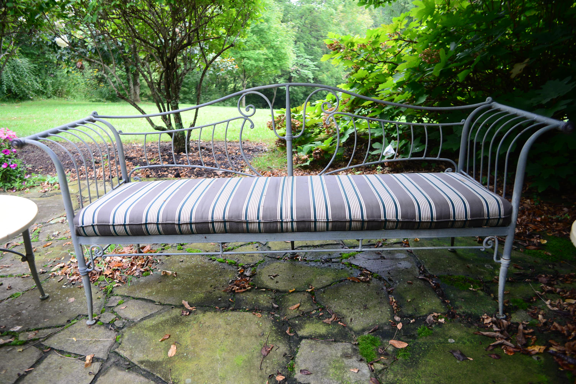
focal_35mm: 24
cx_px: 288
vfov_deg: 53.2
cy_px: 192
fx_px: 384
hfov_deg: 73.7
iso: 1250
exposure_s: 1/320
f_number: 3.5
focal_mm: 24
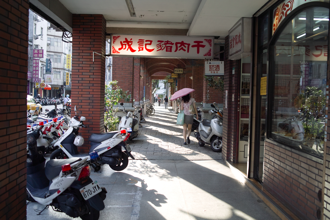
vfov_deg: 32.6
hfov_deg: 47.4
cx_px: 165
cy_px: 110
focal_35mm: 41
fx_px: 376
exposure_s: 1/125
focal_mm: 24.2
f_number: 2.8
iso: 100
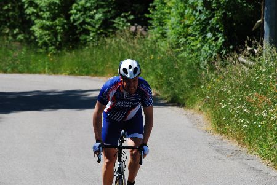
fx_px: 2311
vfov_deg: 4.6
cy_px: 92
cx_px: 138
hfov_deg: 6.9
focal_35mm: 300
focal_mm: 200
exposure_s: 1/125
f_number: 9
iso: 100
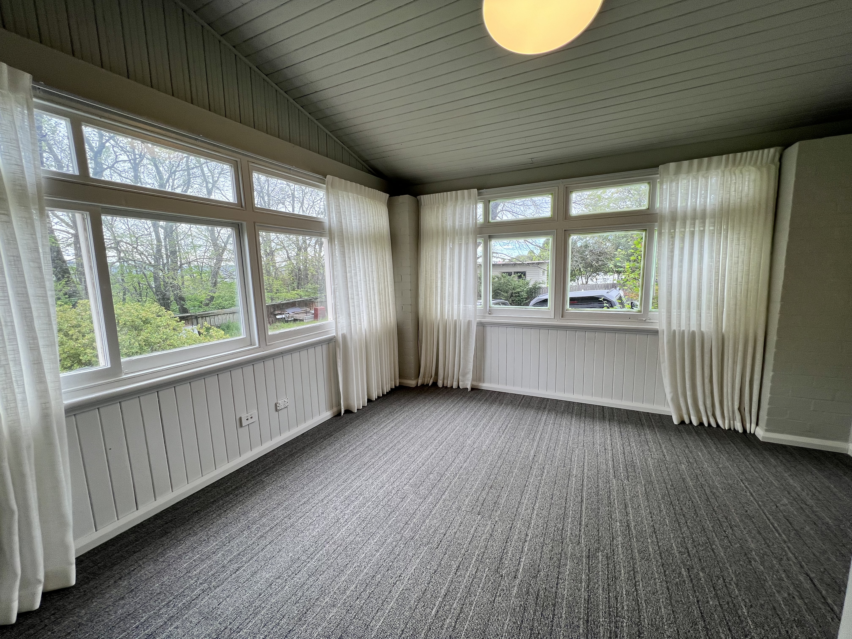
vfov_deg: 89.9
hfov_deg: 106.2
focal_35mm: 13
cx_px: 426
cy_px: 320
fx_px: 320
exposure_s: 1/158
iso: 32
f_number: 1.8
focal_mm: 1.57
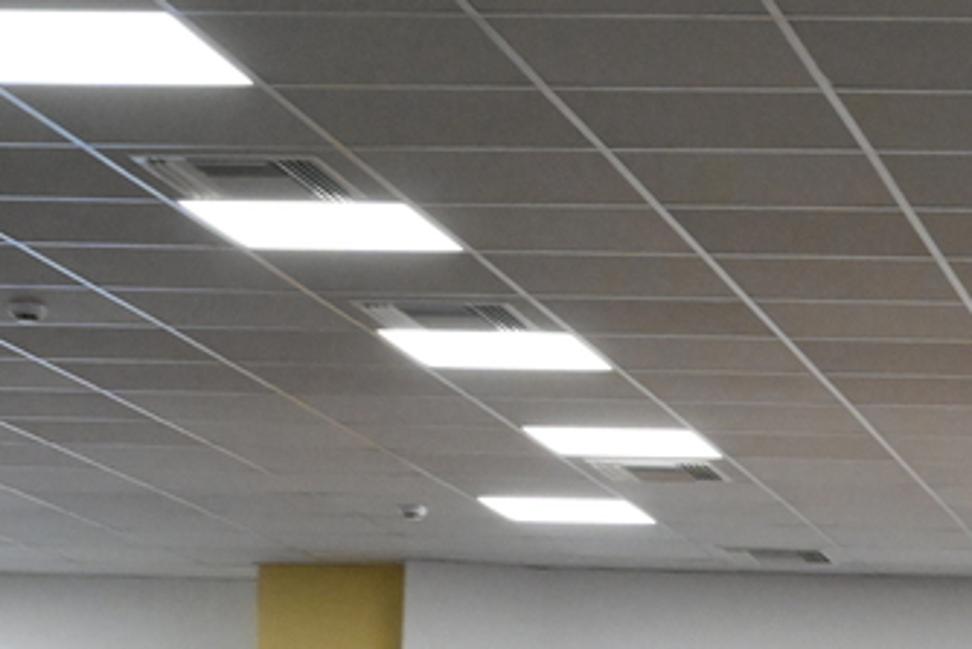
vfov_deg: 8.8
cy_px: 1036
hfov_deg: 13.4
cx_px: 1021
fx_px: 4079
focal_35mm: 151
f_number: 5
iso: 8000
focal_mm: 42
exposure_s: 1/320
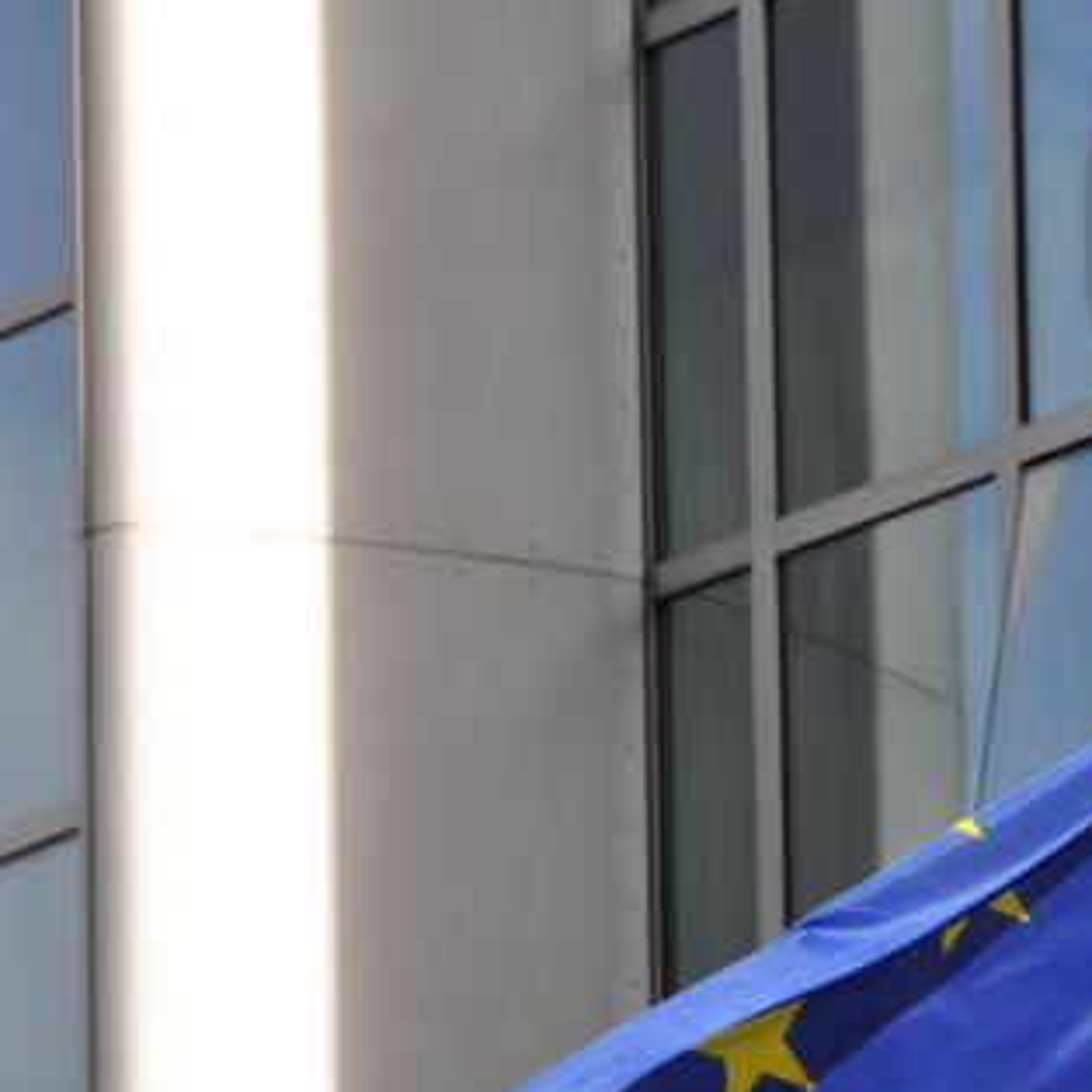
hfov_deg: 4.6
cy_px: 977
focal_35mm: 383
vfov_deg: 4.6
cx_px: 925
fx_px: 13677
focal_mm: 105
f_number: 7.1
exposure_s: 1/800
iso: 200
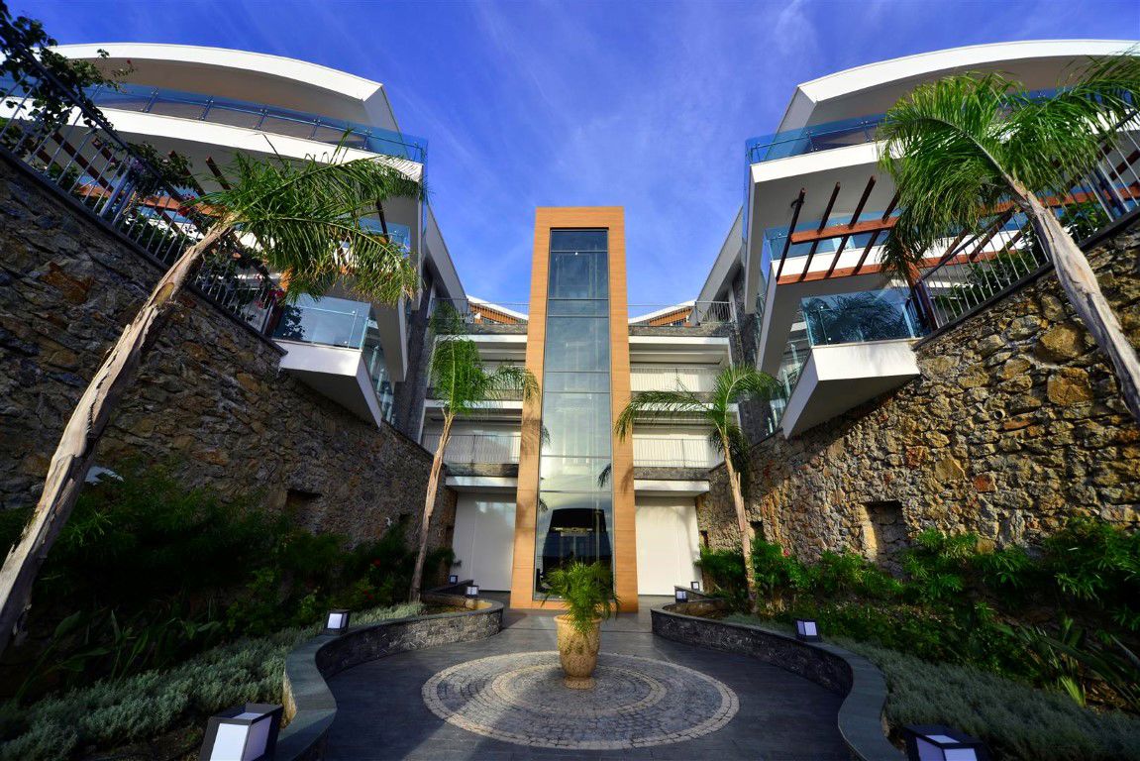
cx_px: 570
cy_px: 380
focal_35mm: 12
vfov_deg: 90.0
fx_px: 380
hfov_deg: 112.6
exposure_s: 1/160
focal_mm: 12
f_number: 7.1
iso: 100
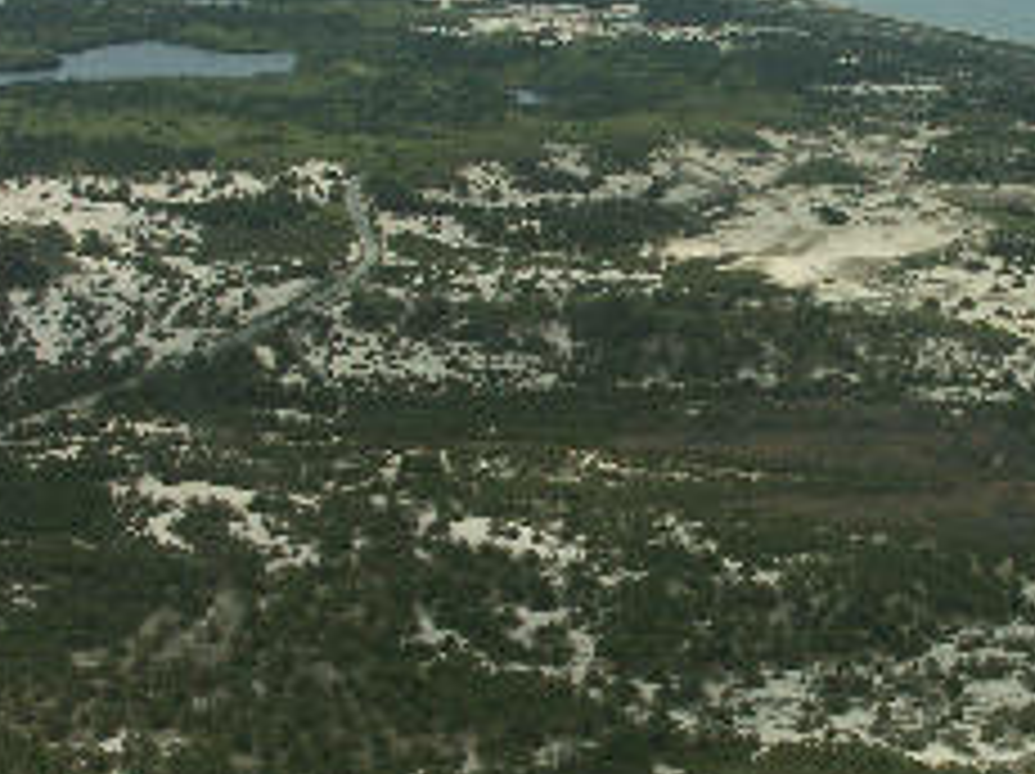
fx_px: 1941
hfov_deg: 29.3
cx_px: 803
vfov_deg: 22.5
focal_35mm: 65
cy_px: 374
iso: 100
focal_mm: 7.21
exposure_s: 1/640
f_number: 3.5
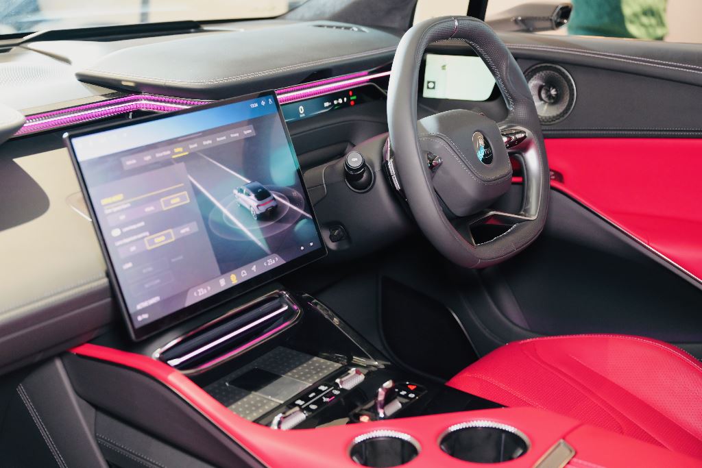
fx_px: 897
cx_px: 351
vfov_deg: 29.3
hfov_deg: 42.7
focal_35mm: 46
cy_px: 234
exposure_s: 1/20
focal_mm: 46
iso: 1600
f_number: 3.5
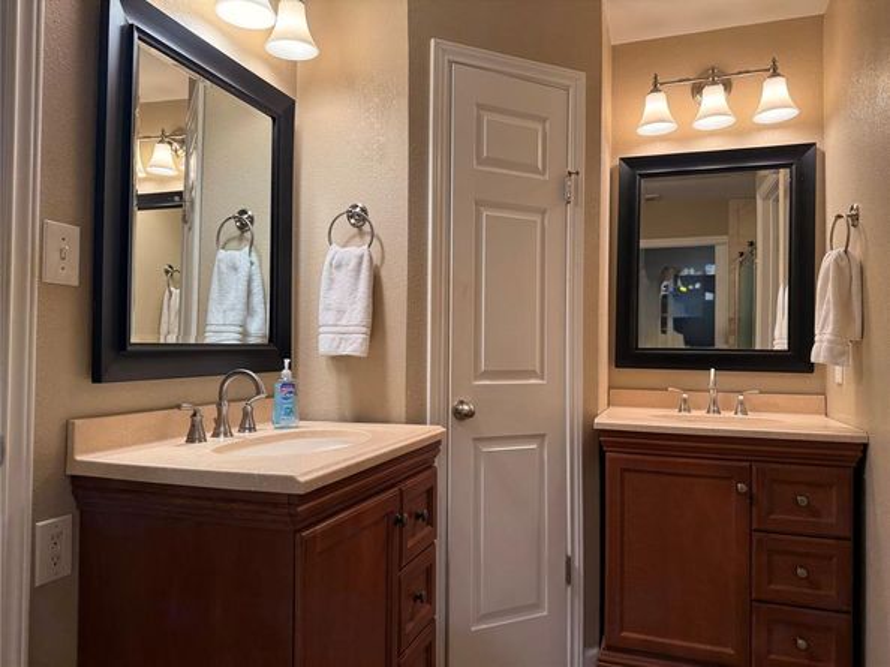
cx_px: 445
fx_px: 617
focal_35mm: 24
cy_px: 334
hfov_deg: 71.6
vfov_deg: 56.8
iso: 200
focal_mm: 6.76
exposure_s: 1/120
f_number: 1.78
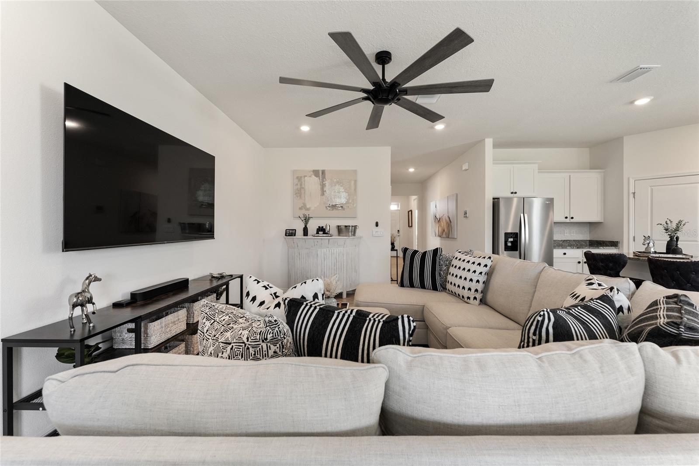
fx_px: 272
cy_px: 233
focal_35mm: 14
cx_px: 350
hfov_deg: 104.3
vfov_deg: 81.2
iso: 320
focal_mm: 14
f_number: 7.1
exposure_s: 1/6
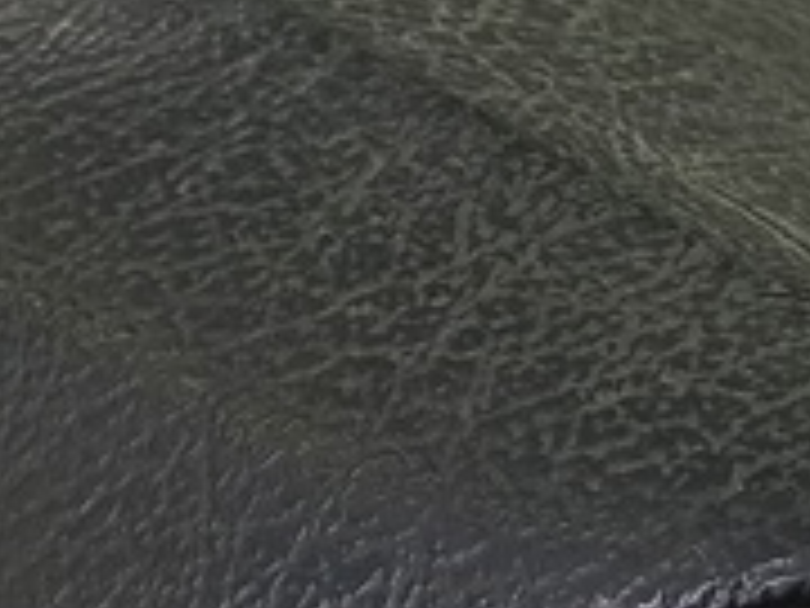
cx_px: 423
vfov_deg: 11.3
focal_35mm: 131
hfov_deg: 15.1
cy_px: 468
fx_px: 3065
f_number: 1.6
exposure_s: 1/50
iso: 189
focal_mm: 4.11
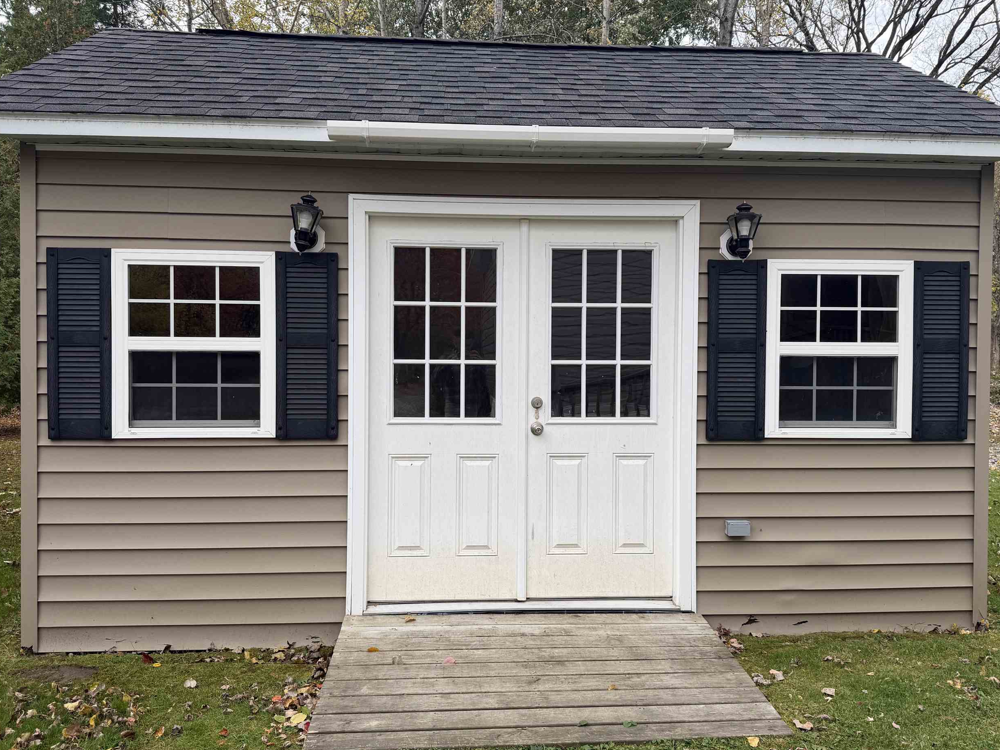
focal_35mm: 30
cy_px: 370
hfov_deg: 60.0
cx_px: 515
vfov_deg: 46.8
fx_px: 867
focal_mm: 6.76
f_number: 1.78
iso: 80
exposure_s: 1/1106
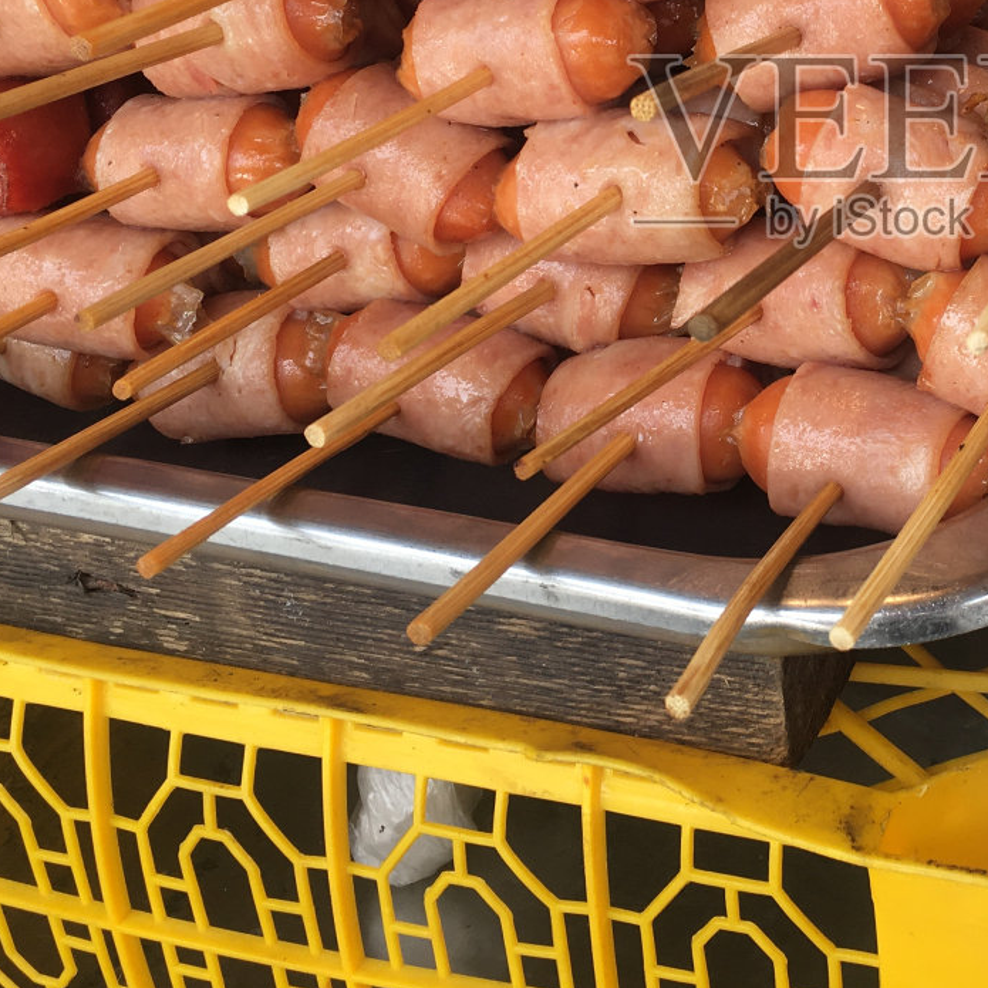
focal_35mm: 59
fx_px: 1905
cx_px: 867
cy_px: 152
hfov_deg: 28.1
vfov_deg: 28.3
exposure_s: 1/116
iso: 25
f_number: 2.2
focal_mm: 4.15
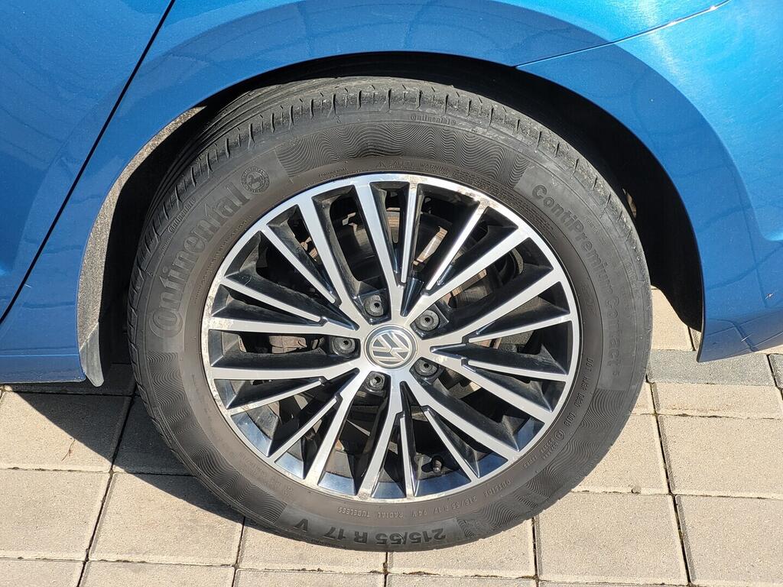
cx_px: 392
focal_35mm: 76
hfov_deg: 25.7
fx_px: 1719
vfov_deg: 19.4
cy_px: 294
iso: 25
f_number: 2.4
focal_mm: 7.12
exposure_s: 1/499
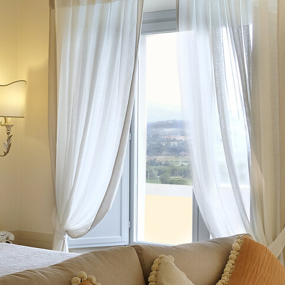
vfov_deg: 19.7
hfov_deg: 19.6
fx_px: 820
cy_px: 184
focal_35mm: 88
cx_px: 71
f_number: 8
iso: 400
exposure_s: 1/15
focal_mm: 27.9
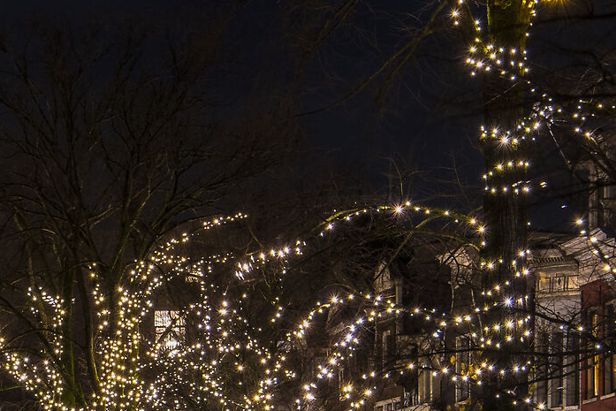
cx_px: -258
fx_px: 3063
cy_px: 520
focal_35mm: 179
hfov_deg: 11.1
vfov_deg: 7.6
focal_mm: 52
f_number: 11
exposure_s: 20
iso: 100
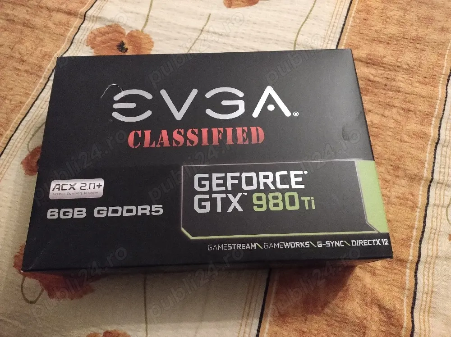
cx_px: 226
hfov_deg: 69.4
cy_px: 168
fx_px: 325
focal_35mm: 25
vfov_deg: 54.8
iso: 3994
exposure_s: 1/20
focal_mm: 4.71
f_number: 1.7
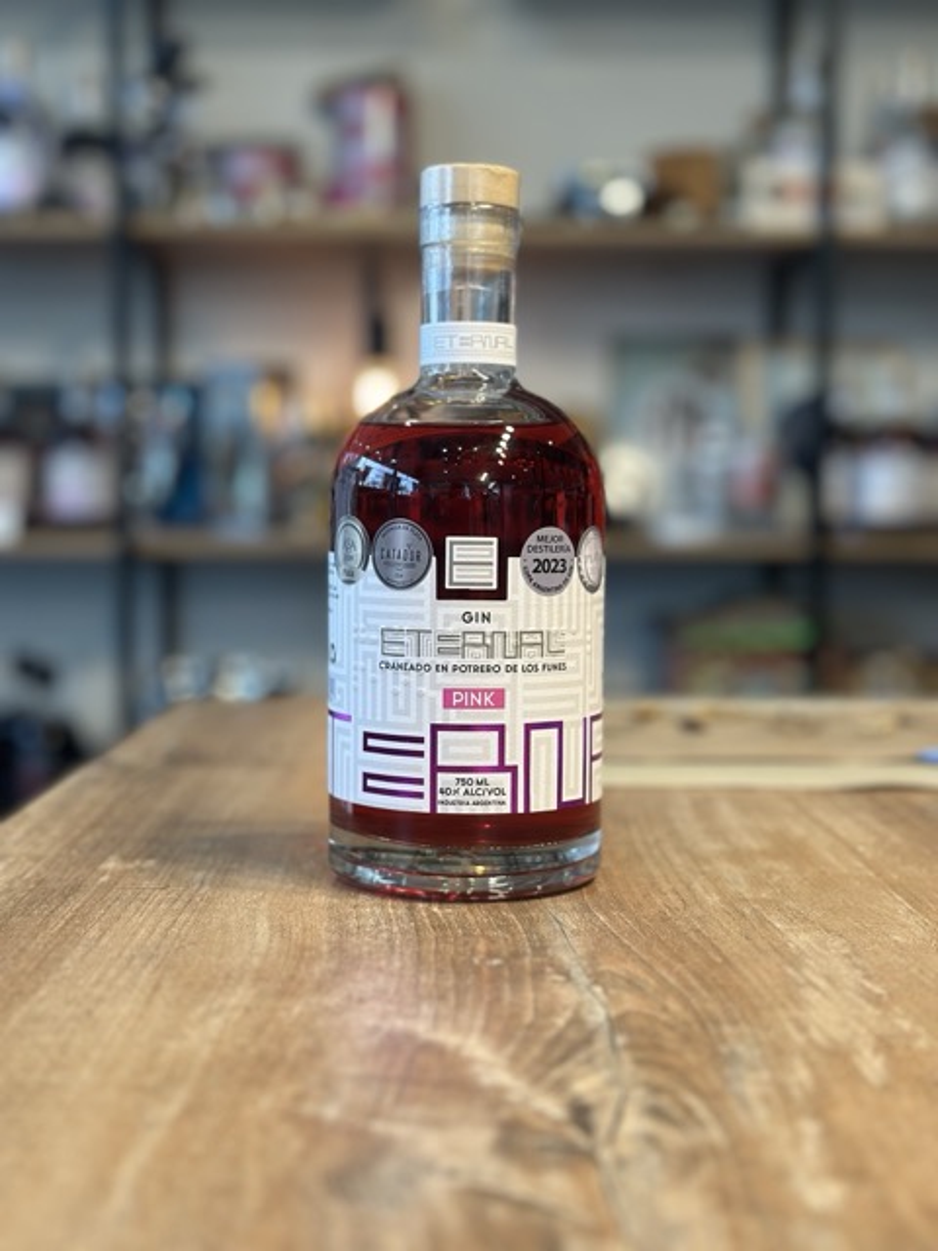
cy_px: 626
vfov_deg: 39.7
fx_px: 1734
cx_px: 469
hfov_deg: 30.3
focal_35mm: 48
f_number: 1.78
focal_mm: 6.86
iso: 64
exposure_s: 1/50
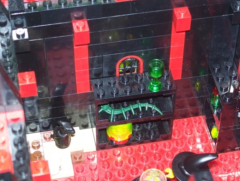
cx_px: 147
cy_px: 103
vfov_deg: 13.2
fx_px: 777
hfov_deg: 17.5
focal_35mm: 112
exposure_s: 1/125
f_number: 3.6
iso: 80
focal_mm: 17.3
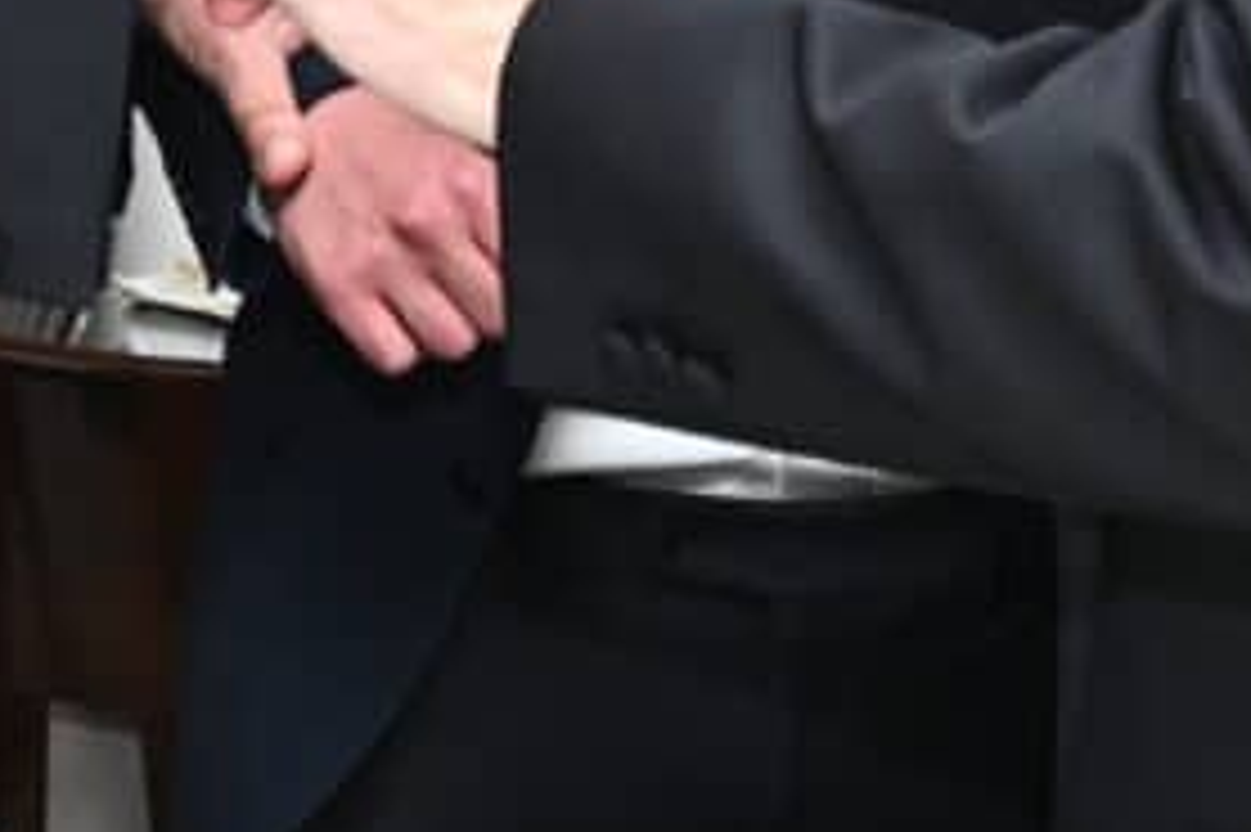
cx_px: 374
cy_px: -670
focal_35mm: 118
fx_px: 4098
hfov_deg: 17.3
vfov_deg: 10.8
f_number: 5.6
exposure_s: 1/100
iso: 1250
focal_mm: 32
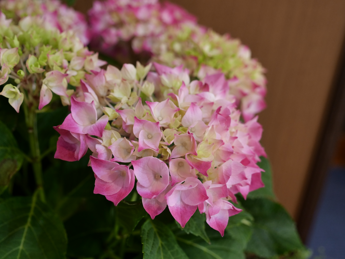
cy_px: 130
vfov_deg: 32.9
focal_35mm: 44
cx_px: 172
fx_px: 439
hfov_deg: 42.9
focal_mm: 22
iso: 800
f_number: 2.8
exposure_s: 1/60
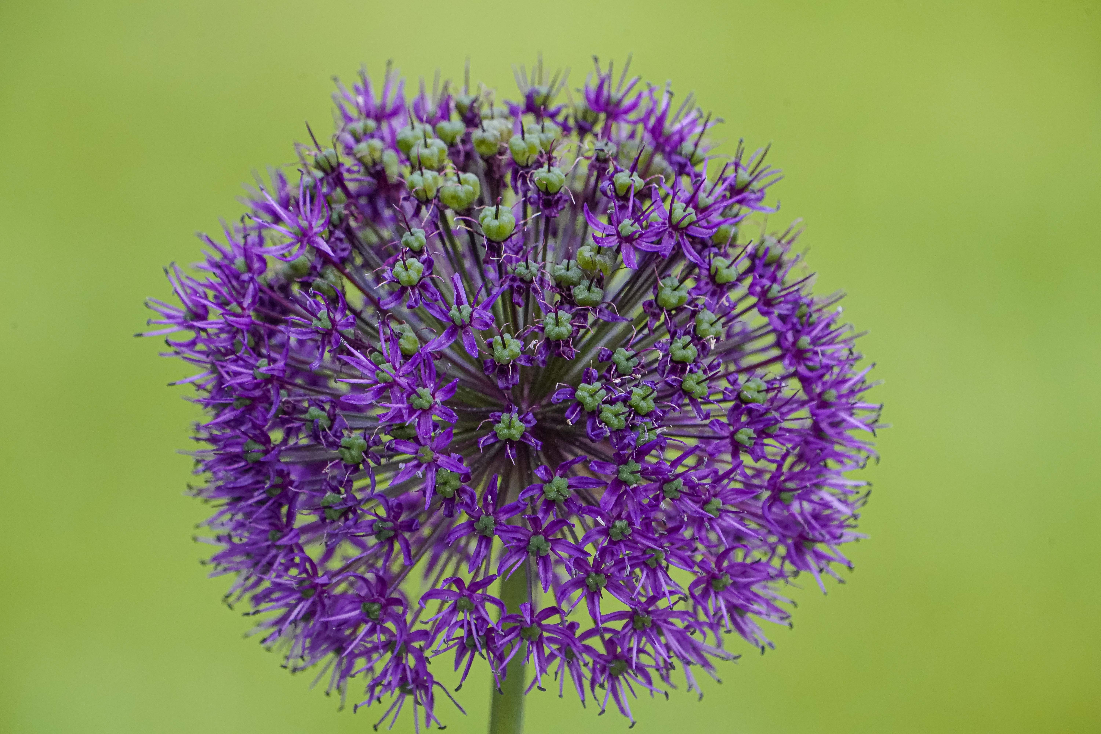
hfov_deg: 2.6
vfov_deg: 1.7
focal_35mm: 800
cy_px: 367
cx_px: 550
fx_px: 24465
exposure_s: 1/250
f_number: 11
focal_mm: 800
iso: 8000
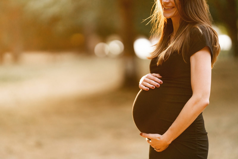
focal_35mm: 135
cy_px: 80
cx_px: 119
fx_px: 893
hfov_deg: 15.2
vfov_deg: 10.2
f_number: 1.8
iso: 1250
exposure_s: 1/2500
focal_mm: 135
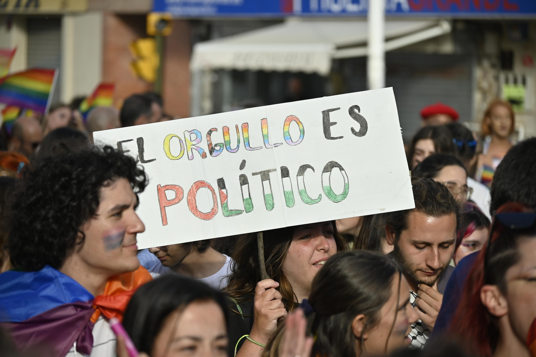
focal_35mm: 218
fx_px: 3237
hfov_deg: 9.5
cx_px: 268
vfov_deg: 6.3
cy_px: 178
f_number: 5.6
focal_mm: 145
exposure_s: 1/500
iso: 100
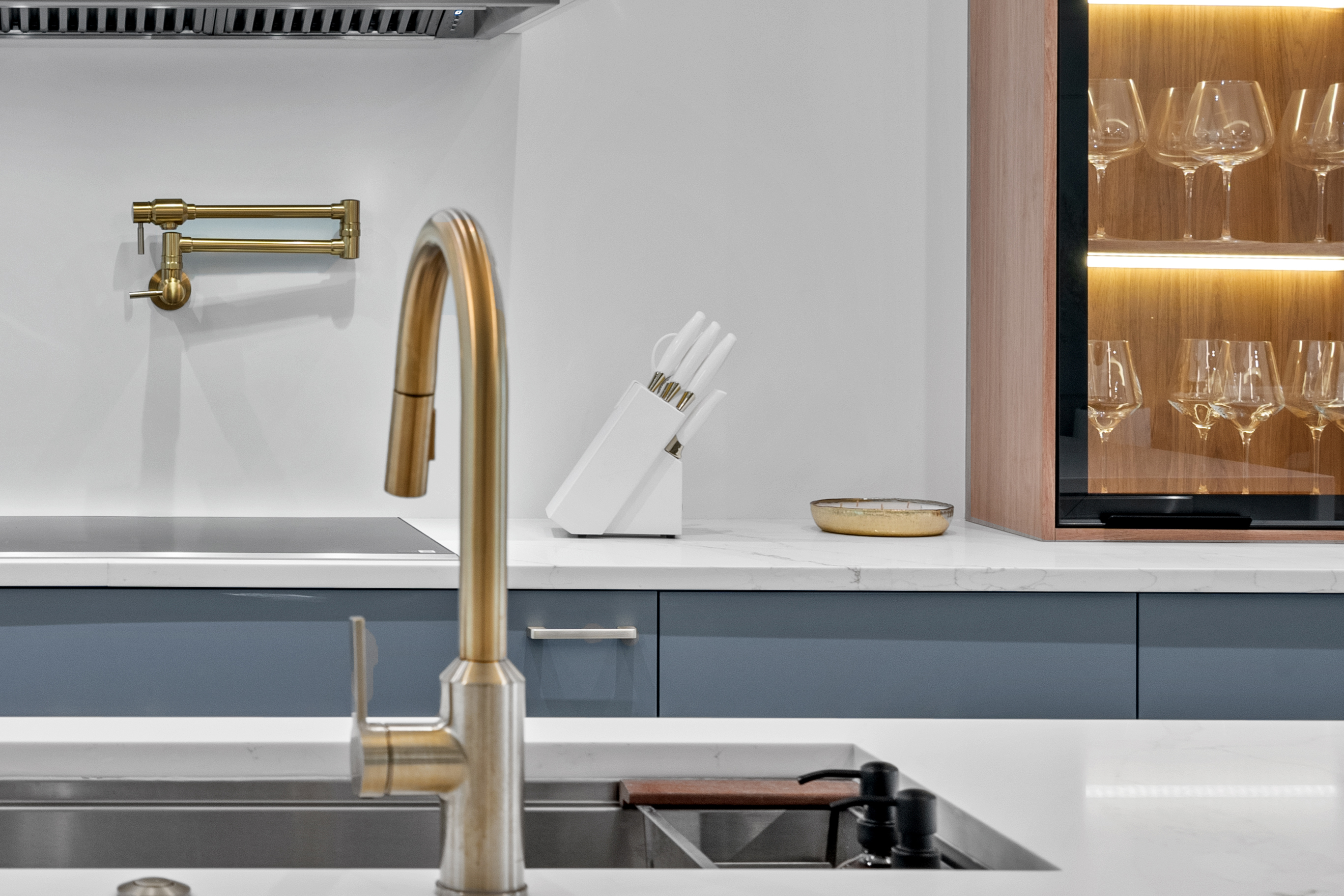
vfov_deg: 19.9
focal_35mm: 68
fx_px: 2539
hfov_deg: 28.4
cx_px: 110
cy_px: 233
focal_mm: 31
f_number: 7.1
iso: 320
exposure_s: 1/3
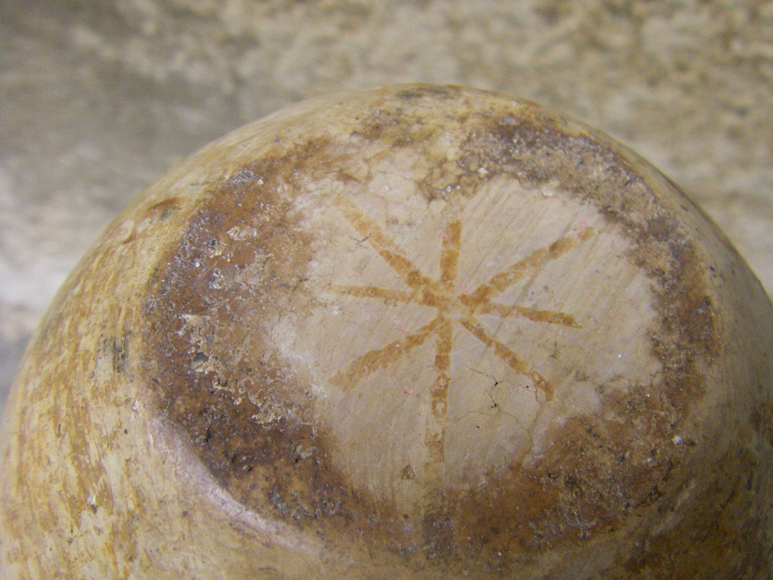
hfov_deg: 41.2
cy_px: 330
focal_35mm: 46
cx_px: 435
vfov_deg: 31.5
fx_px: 1027
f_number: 3.5
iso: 400
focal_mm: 6.3
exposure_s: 1/100
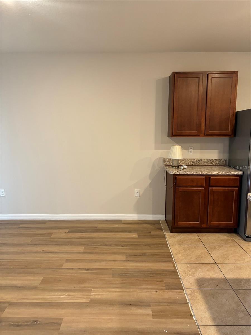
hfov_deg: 53.1
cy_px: 168
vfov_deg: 67.3
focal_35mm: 26
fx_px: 251
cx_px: 126
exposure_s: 1/60
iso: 200
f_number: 1.6
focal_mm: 5.96
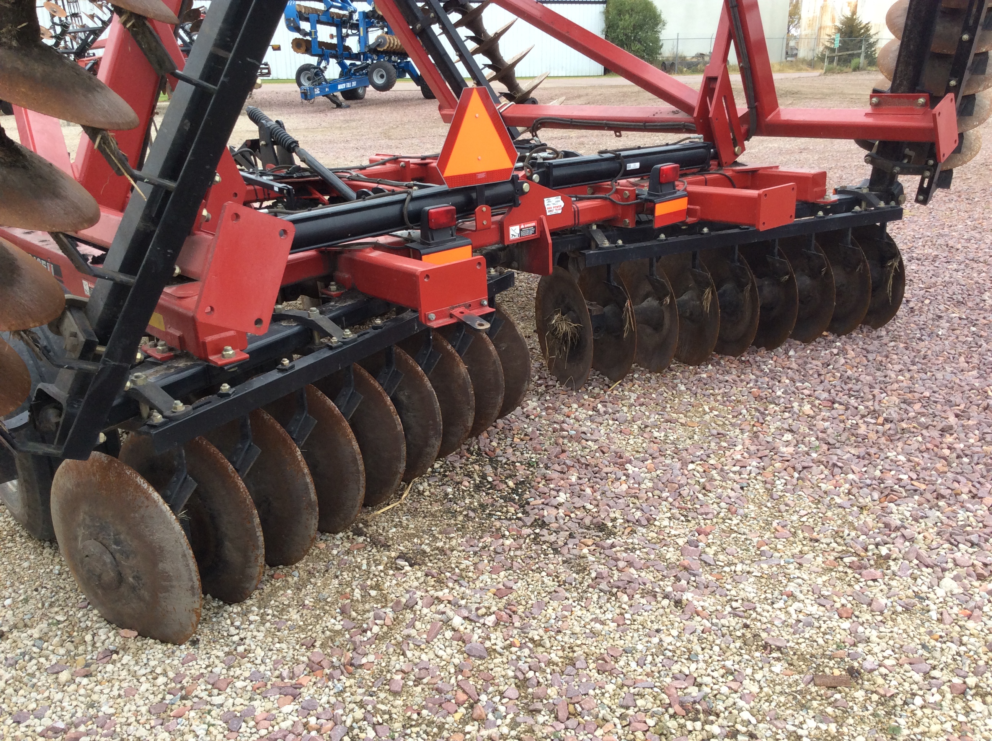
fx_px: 916
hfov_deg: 56.9
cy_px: 370
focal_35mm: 32
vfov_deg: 44.1
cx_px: 496
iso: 32
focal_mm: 3.3
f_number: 2.4
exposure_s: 1/176
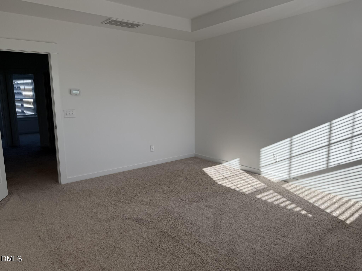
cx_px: 181
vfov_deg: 56.8
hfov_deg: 71.6
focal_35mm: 24
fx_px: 251
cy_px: 136
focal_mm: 6.76
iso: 80
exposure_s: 1/992
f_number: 1.78
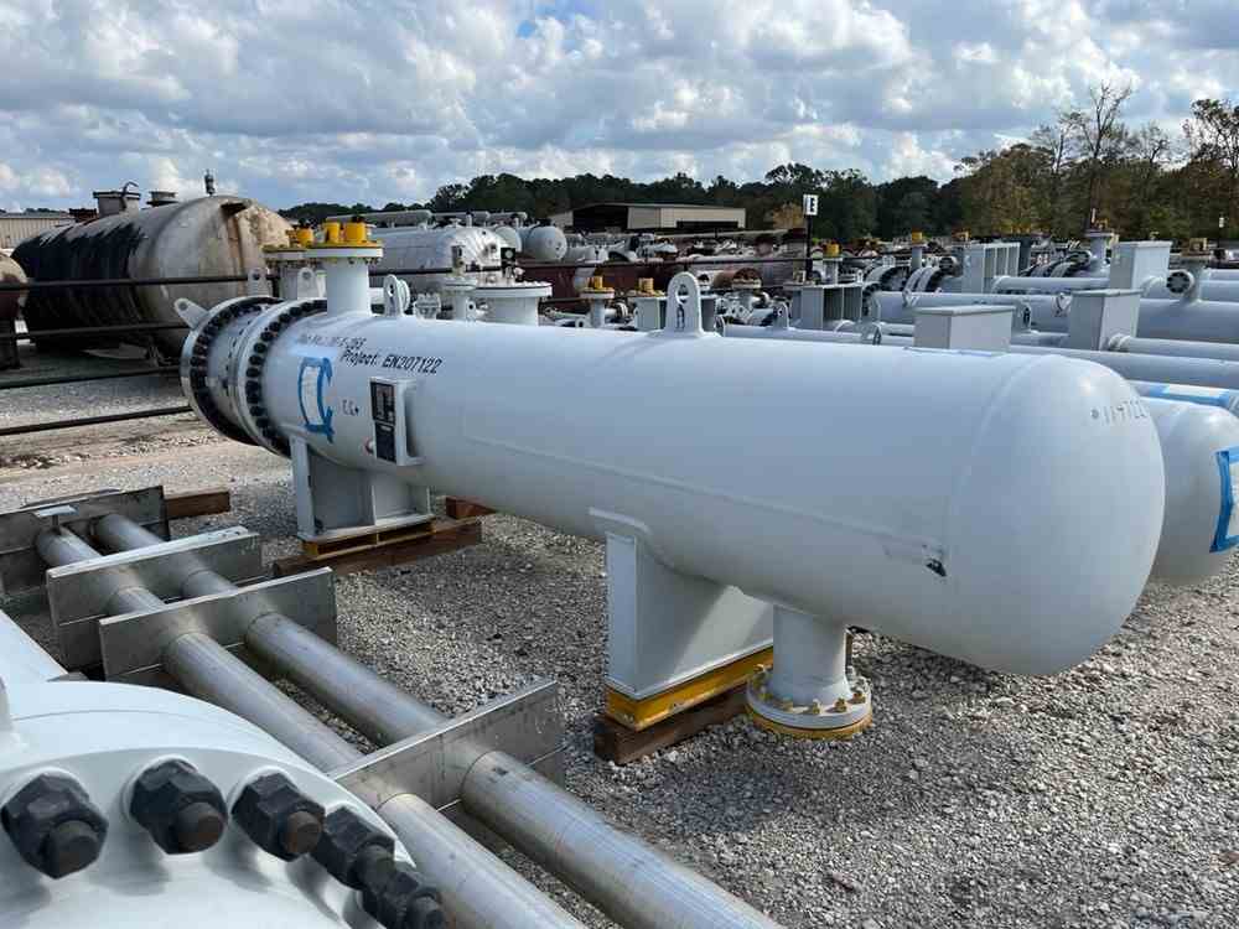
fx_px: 931
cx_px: 620
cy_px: 464
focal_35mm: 26
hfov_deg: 67.3
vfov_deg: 53.1
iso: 50
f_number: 1.6
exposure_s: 1/3049
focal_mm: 5.1
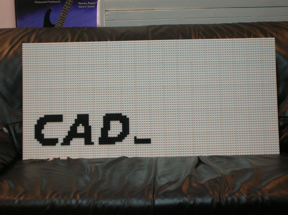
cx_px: 144
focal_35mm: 82
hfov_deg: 23.9
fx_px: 682
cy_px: 108
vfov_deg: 18.0
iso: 100
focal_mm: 13.6
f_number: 4.3
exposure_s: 1/4.4
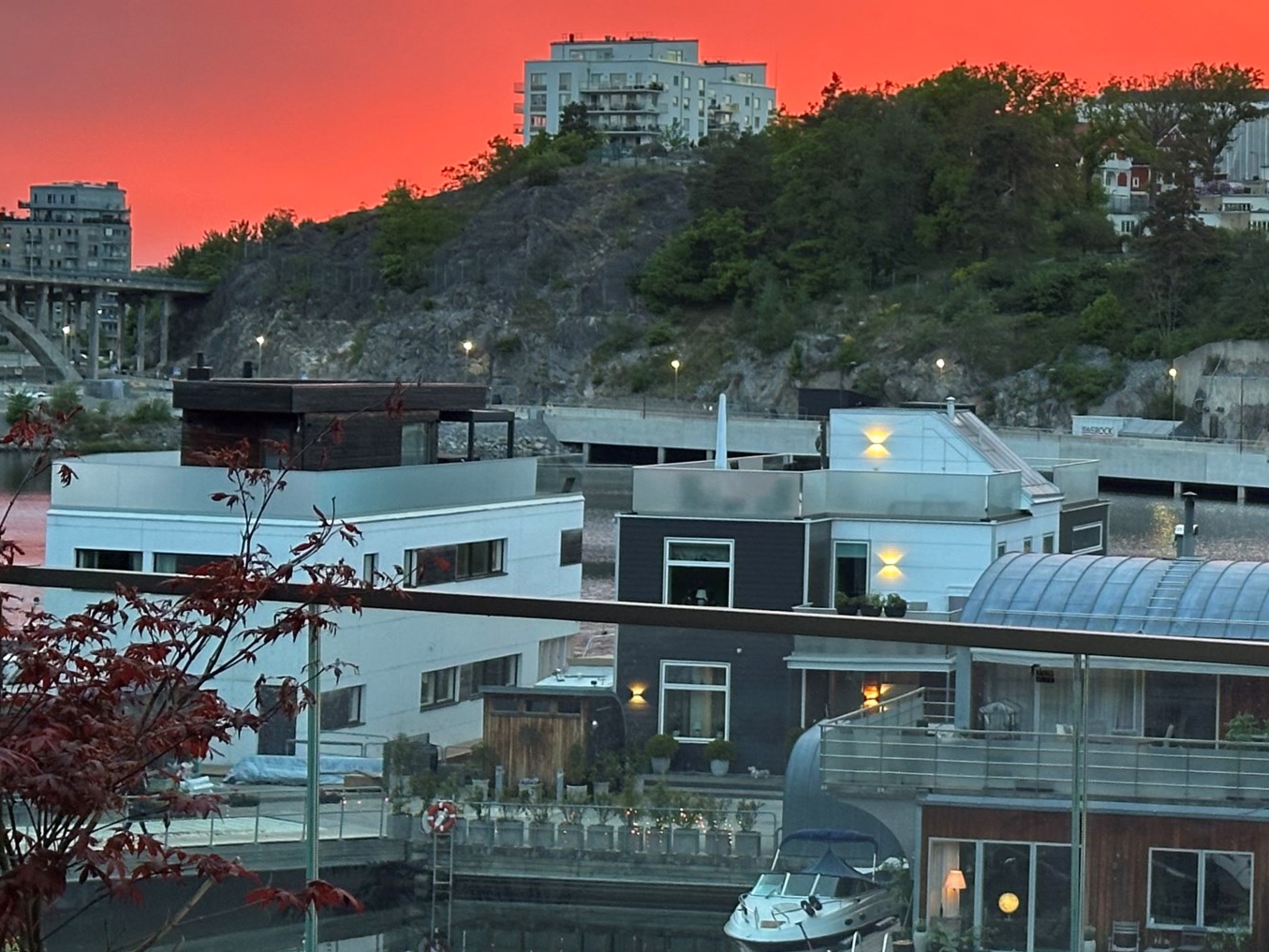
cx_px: 1321
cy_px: 407
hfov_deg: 18.7
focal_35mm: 102
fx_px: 3739
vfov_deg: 14.5
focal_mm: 6.86
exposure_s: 1/60
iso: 125
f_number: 1.78
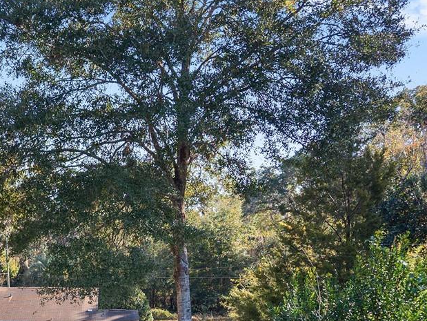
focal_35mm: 62
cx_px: -26
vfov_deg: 22.7
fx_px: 765
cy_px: 328
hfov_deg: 28.7
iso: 400
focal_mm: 8.67
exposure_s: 1/1250
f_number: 1.8
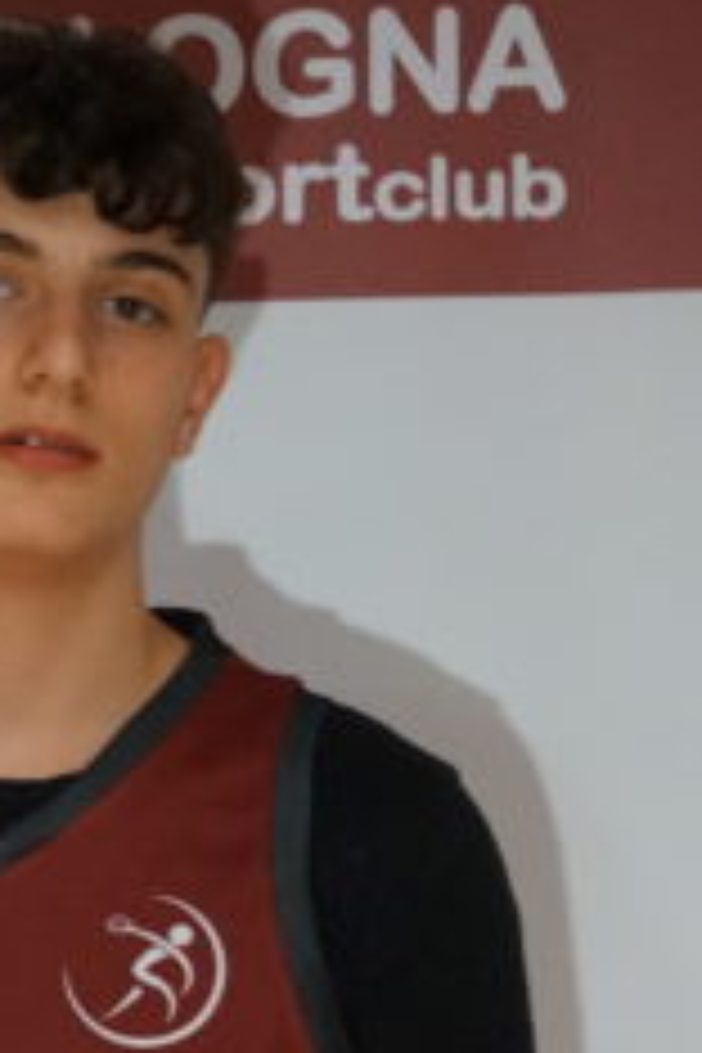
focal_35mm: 211
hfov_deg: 6.5
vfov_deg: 9.6
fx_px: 6179
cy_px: 1292
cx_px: -50
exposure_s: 1/80
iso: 3200
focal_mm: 55
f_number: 4.5
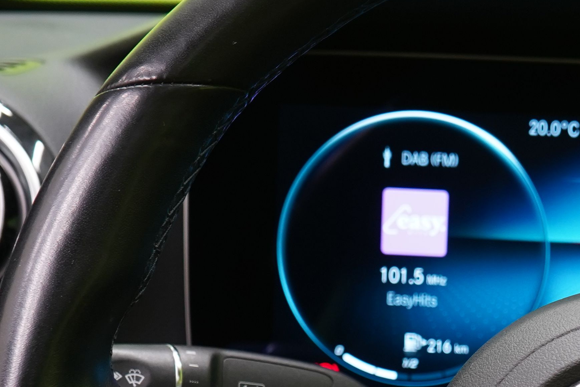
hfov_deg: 16.4
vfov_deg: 11.1
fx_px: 1949
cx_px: 644
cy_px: 494
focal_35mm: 121
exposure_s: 1/25
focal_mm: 35
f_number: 5.6
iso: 1250
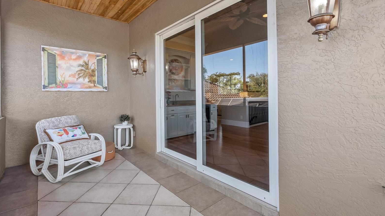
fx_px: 174
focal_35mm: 17
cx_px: 194
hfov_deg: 95.9
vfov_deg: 63.8
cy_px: 97
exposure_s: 1/10
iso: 400
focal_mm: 16
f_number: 9
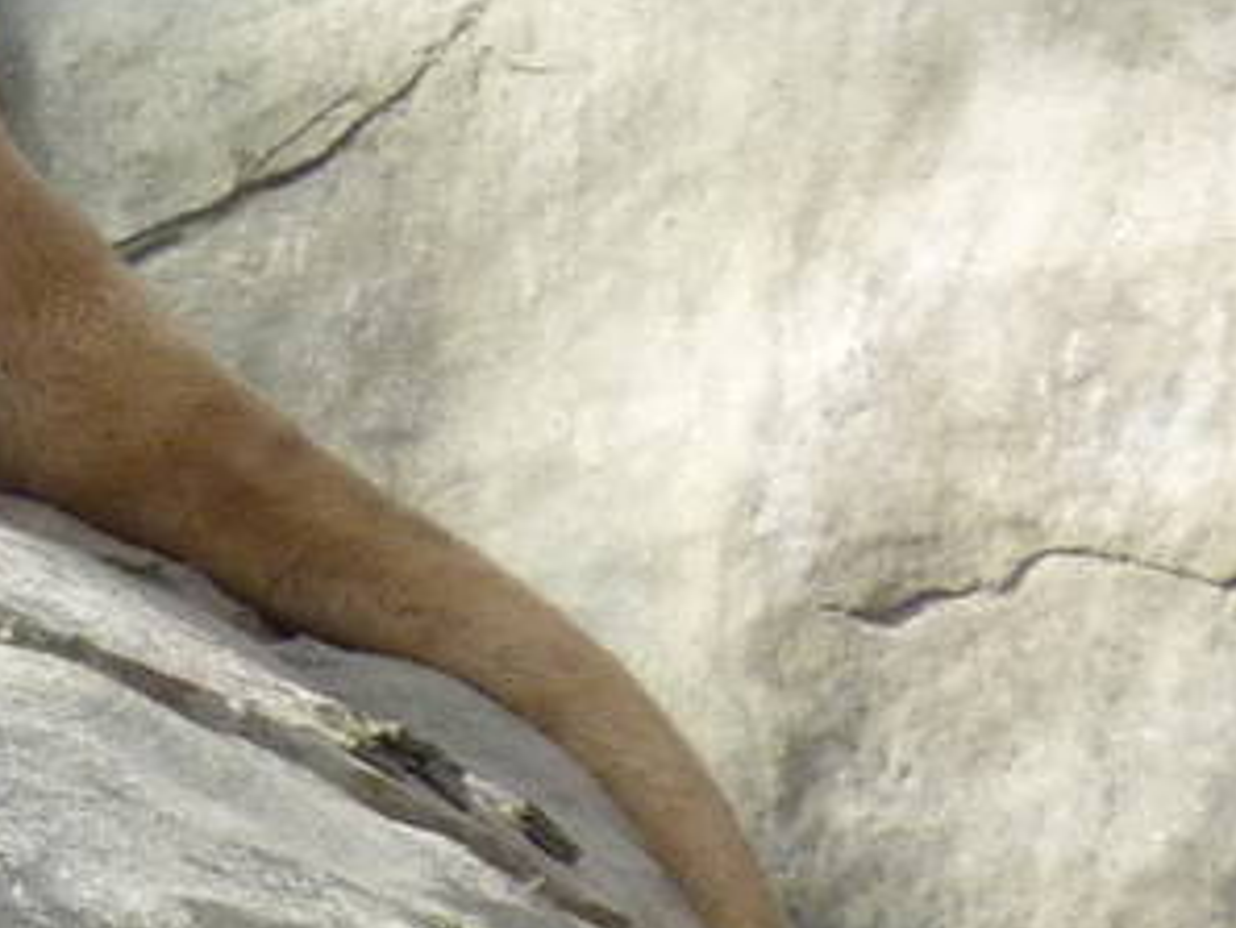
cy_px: -221
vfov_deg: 1.5
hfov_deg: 2.0
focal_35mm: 979
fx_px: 34970
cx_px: -1519
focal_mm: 29.9
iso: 200
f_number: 4.5
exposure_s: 1/500
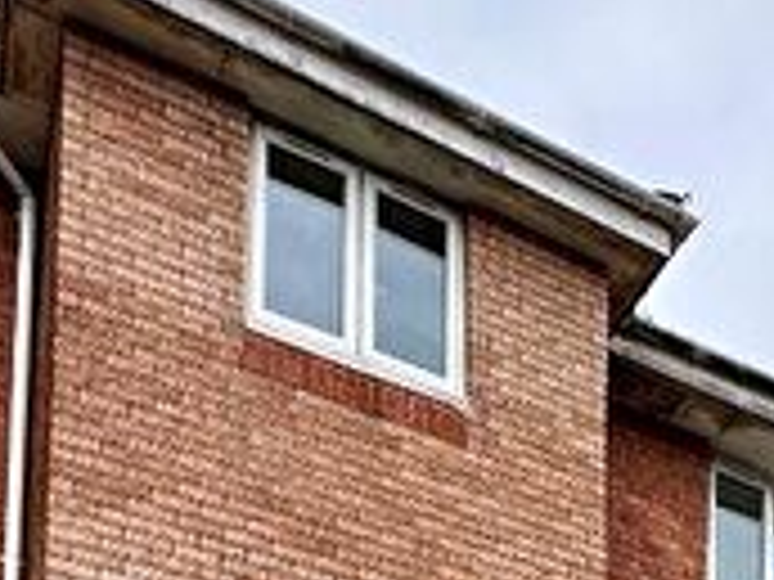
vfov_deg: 18.6
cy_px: 1104
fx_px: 1274
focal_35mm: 57
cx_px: 716
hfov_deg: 31.9
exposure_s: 1/1473
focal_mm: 2.22
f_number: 2.2
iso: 40
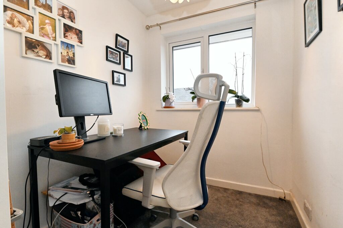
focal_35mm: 18
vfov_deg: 67.3
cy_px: 114
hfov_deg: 90.0
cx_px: 172
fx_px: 171
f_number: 10
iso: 6400
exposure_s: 1/200
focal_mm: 18
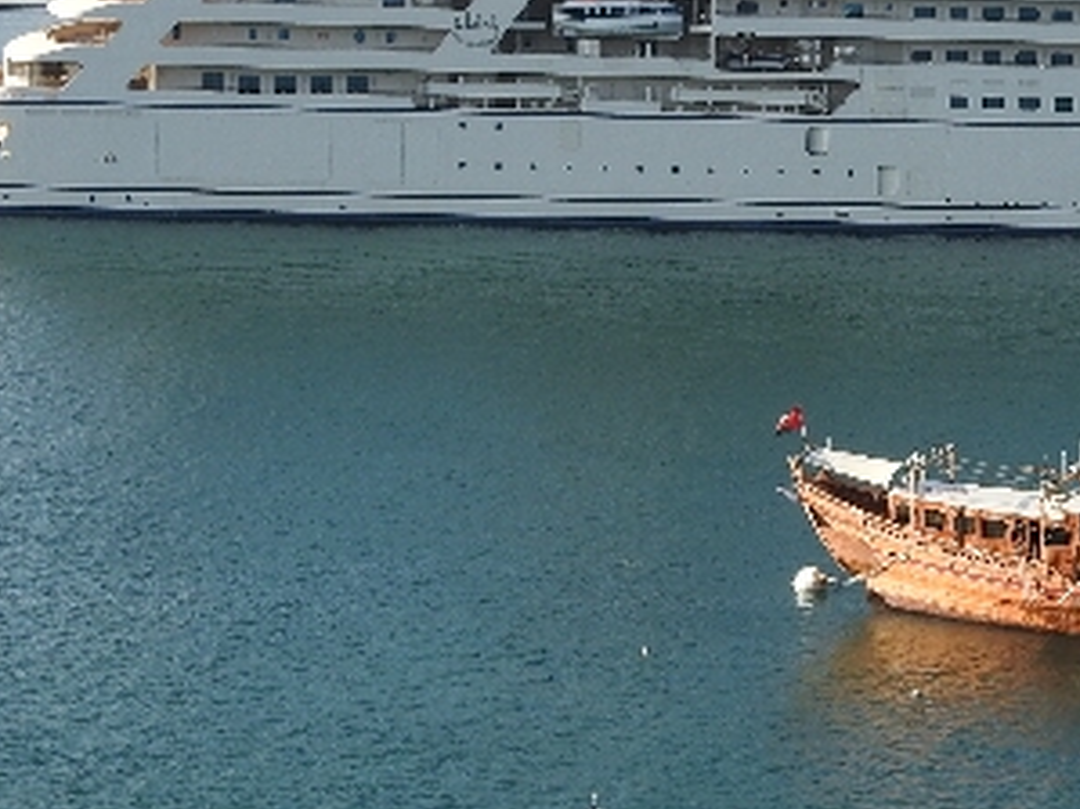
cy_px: 300
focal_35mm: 134
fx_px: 4179
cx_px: 914
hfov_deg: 14.6
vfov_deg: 11.1
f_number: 4
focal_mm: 9
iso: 100
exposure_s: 1/500
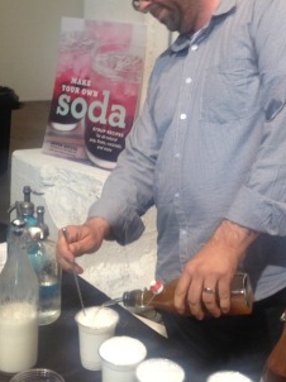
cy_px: 163
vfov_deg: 33.2
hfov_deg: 25.2
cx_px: 161
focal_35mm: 58
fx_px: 640
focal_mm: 4.28
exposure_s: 1/20
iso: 80
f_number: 2.4
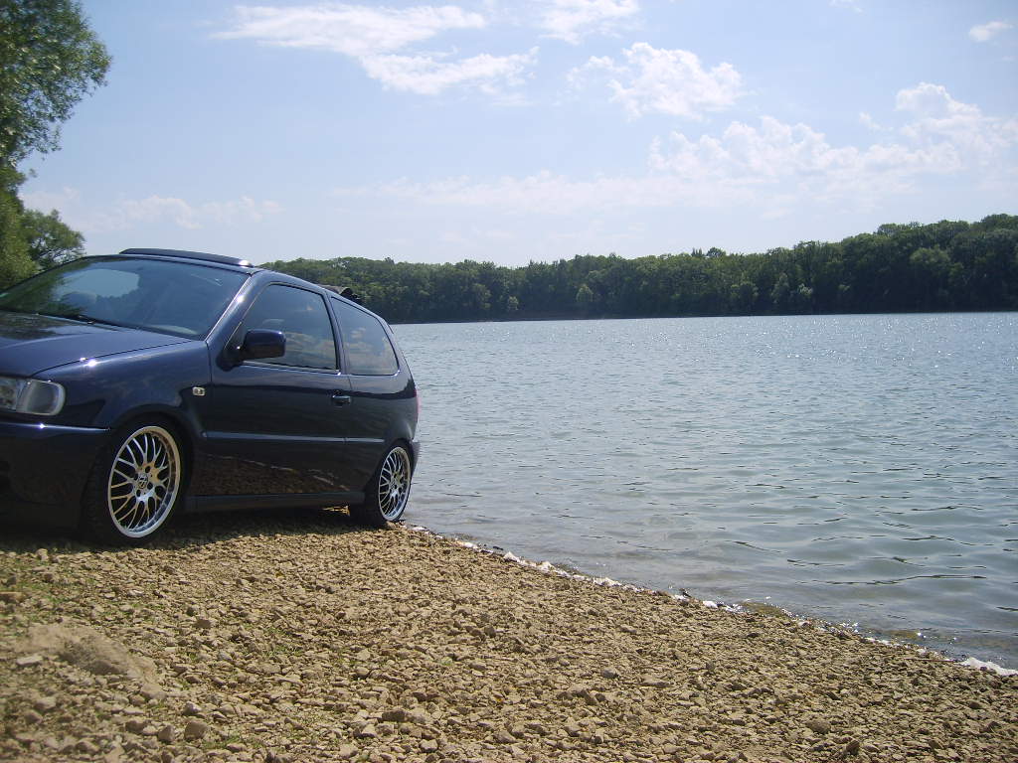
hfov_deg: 52.6
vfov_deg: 40.7
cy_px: 382
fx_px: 1029
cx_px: 509
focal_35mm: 35
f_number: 7.1
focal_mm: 5.8
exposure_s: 1/350
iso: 50
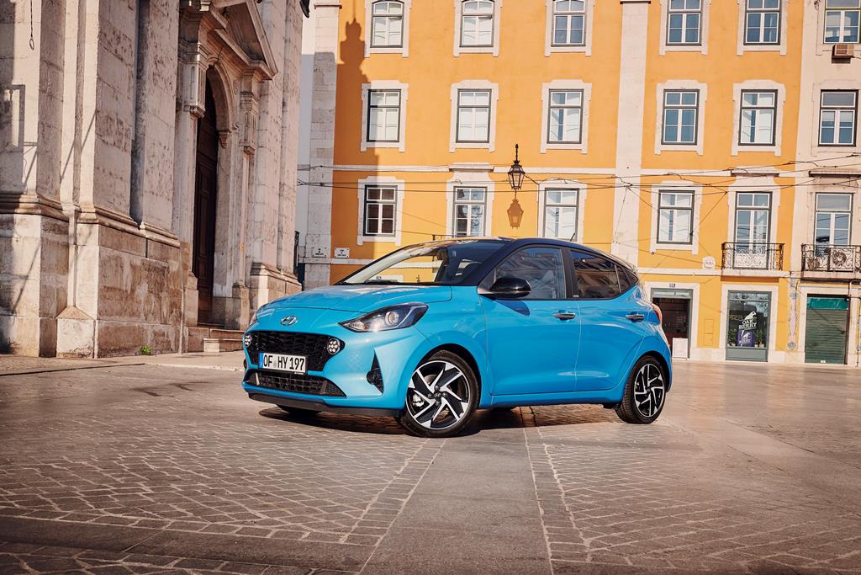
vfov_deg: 38.9
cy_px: 288
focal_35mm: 34
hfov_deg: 55.8
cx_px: 430
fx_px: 813
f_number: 9
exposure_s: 1/500
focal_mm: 34
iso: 500
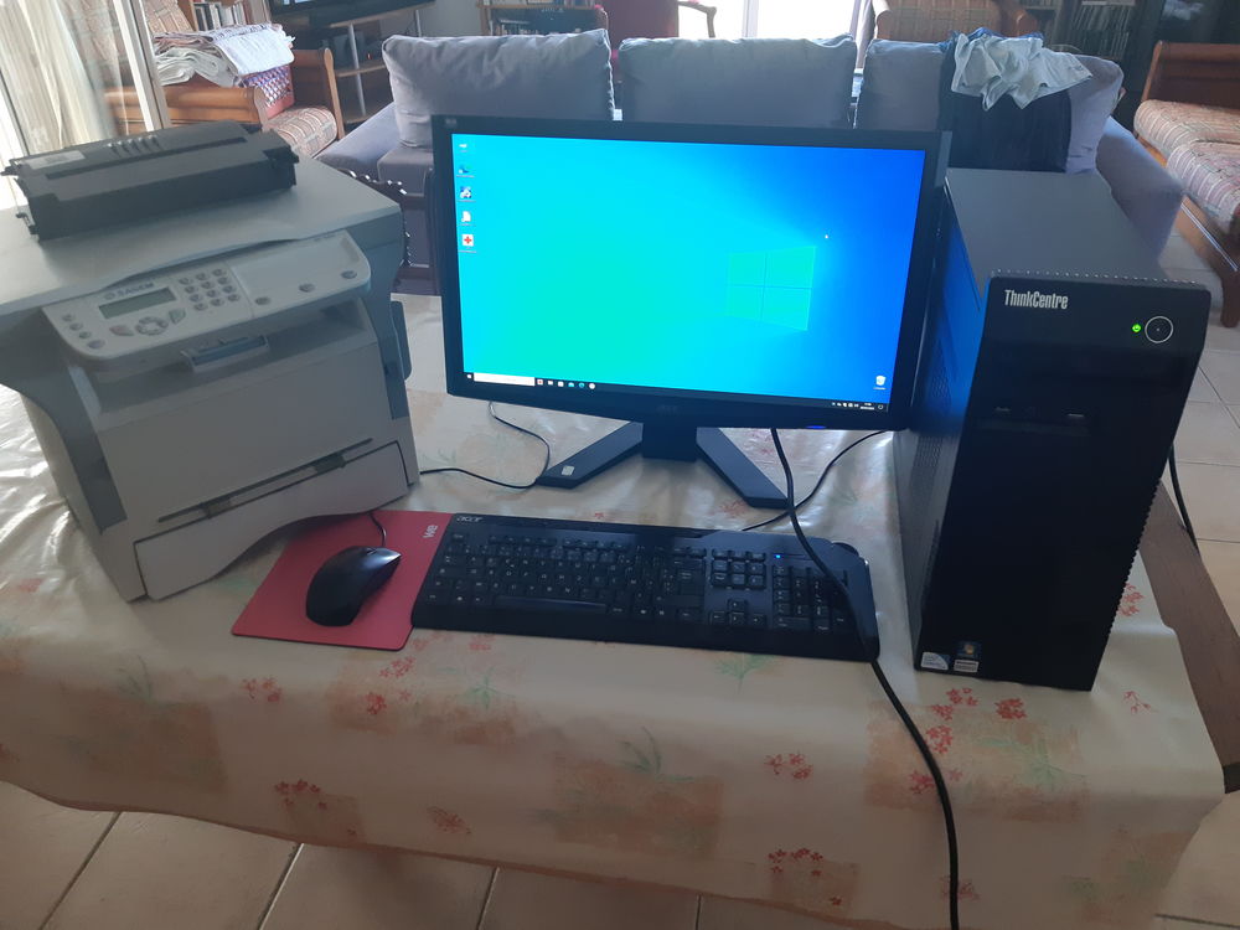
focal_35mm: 26
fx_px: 931
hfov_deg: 67.3
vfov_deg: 53.1
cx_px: 620
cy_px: 465
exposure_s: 1/60
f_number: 1.7
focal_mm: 3.93
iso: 250
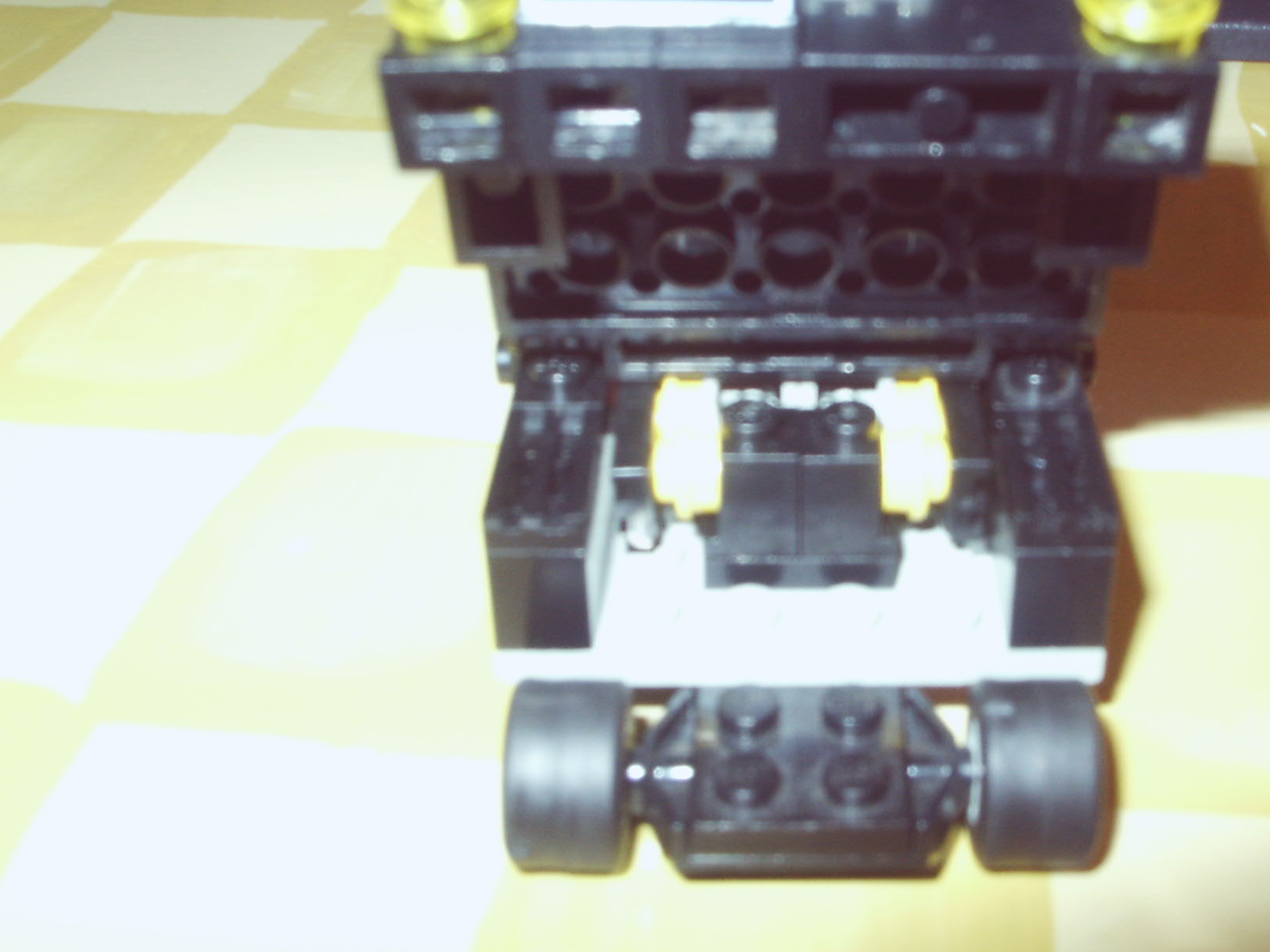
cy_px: 397
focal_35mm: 49
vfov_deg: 29.6
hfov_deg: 38.6
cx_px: 800
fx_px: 1798
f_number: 6.7
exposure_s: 1/45
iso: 200
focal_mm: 7.18
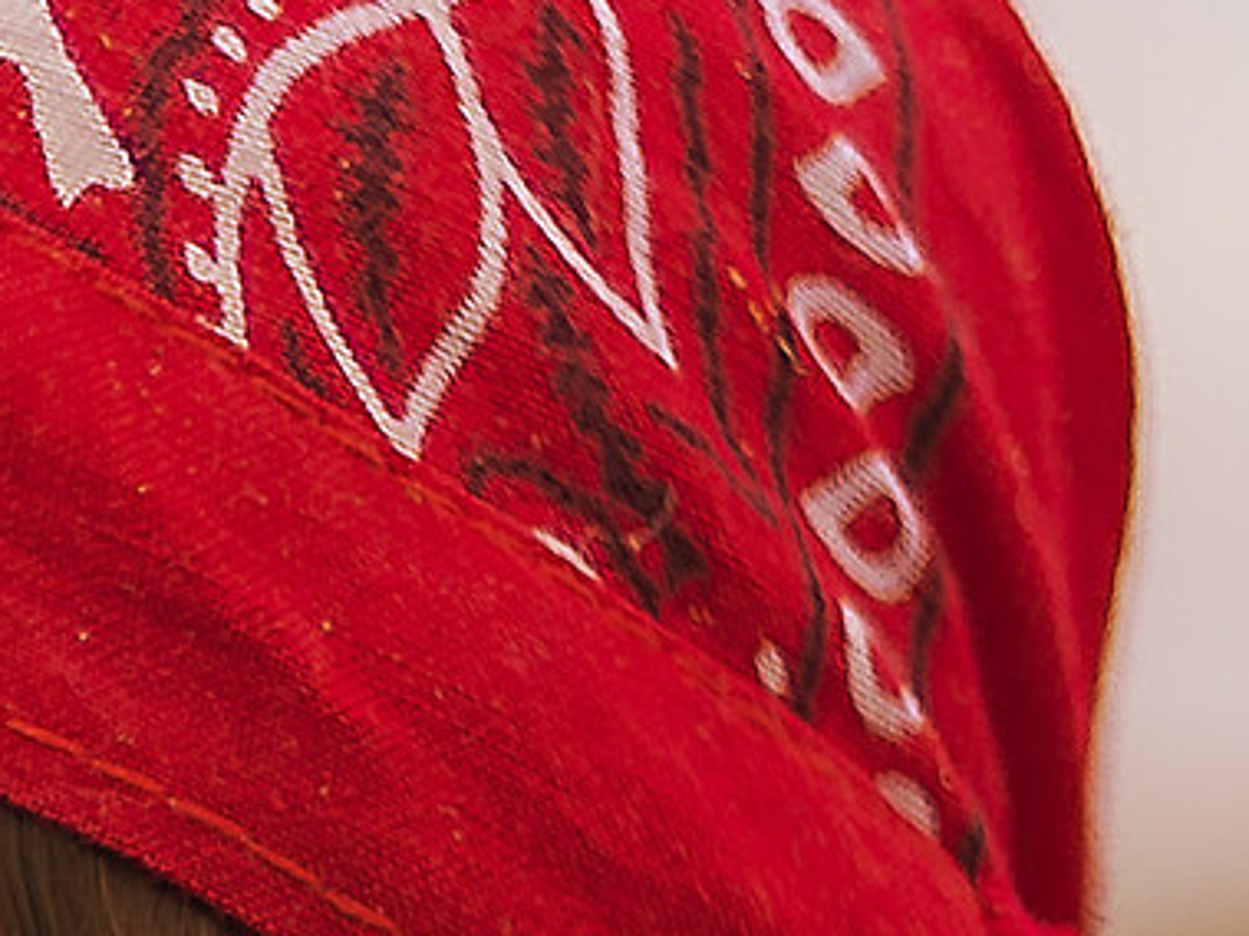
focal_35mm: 213
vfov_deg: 6.8
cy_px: 1615
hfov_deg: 8.9
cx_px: -1068
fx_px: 7683
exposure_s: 1/5000
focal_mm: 35
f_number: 2
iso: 100
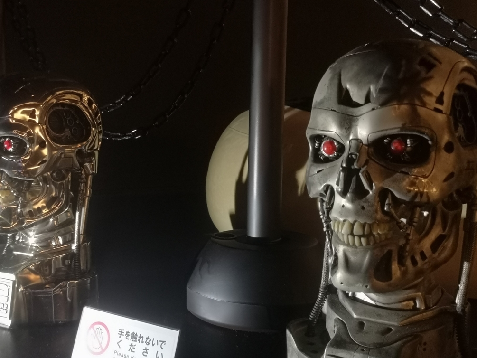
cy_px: 204
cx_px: 204
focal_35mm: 37
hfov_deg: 50.0
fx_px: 510
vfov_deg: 38.6
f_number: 1.8
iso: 400
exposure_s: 1/30
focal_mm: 3.95
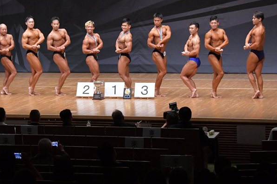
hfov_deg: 14.7
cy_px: 66
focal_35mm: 140
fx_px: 1077
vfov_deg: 9.8
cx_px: 121
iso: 6400
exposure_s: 1/400
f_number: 5.6
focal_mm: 72
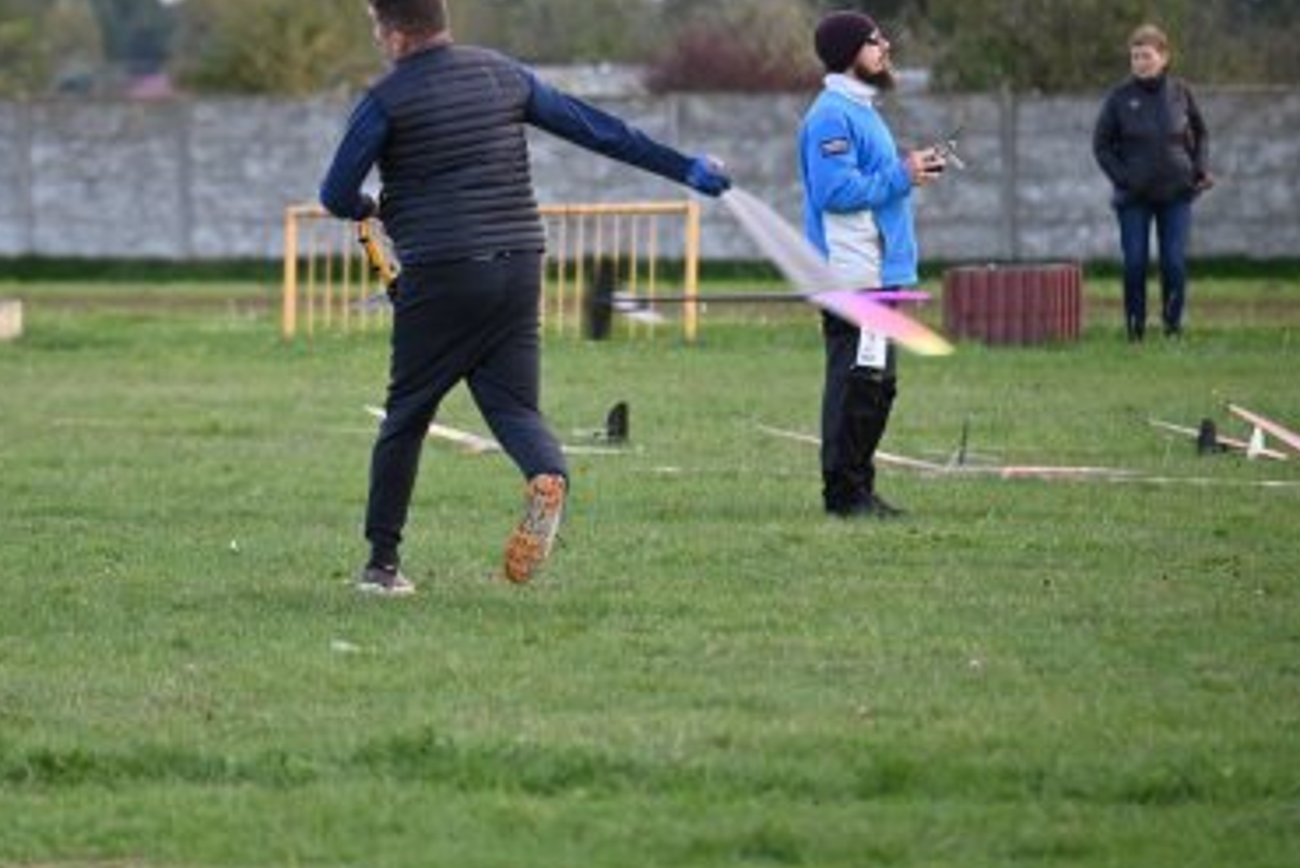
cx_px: 455
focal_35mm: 363
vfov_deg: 3.8
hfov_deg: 5.7
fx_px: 13113
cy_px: 320
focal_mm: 270
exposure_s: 1/800
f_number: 6
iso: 1250
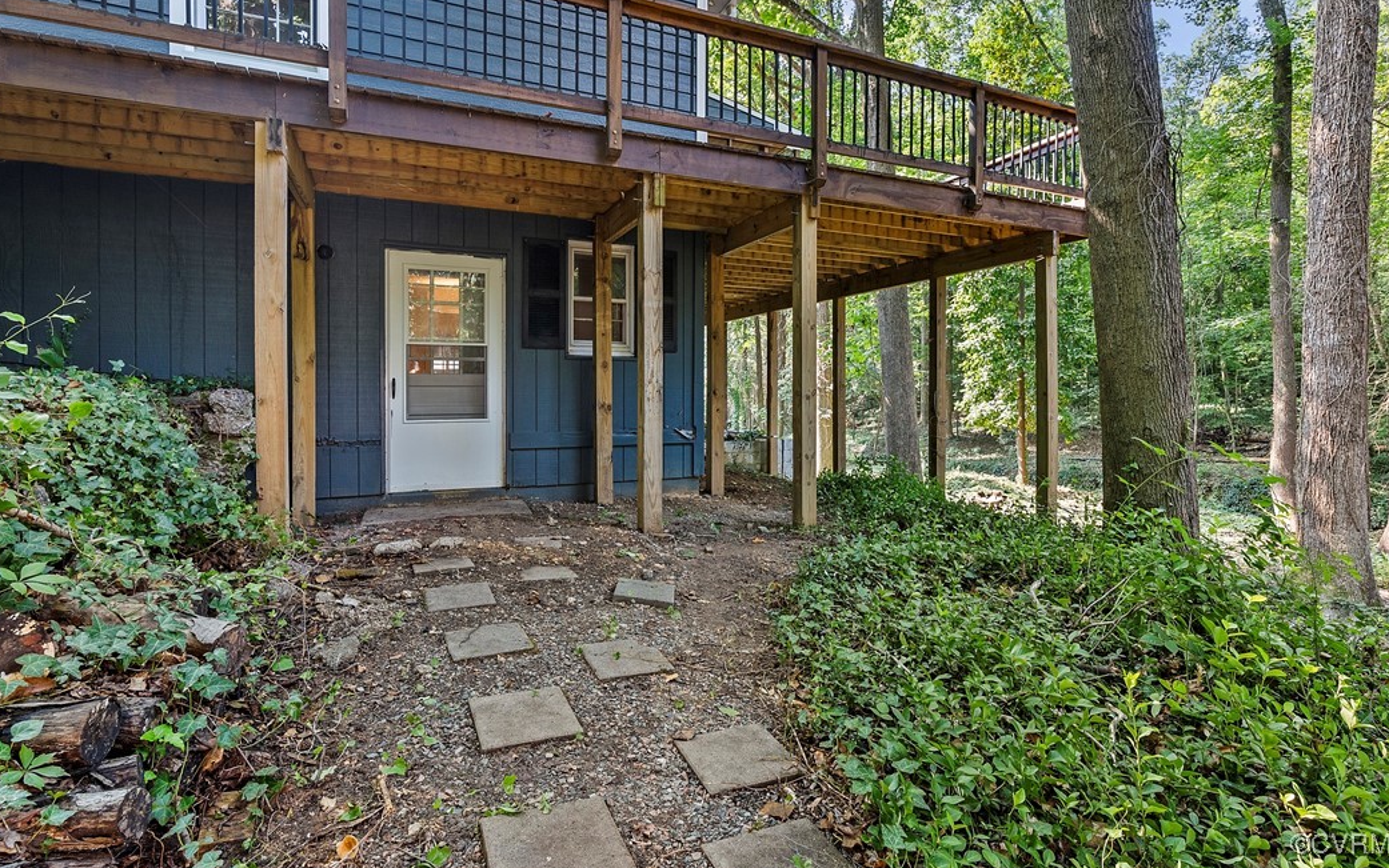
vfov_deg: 67.8
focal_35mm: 17
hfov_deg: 94.3
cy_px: 389
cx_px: 708
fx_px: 644
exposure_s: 1/4
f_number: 8
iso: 800
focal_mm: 16
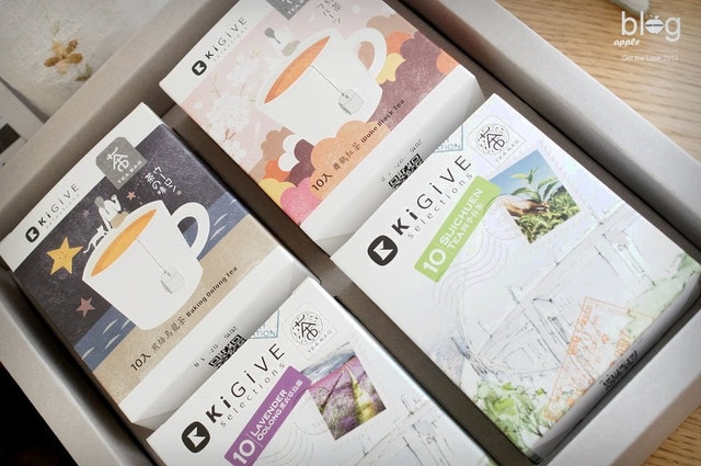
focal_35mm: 52
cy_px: 233
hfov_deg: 37.9
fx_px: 1021
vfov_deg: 25.7
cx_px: 350
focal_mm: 35
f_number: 5
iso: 1600
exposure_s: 1/60
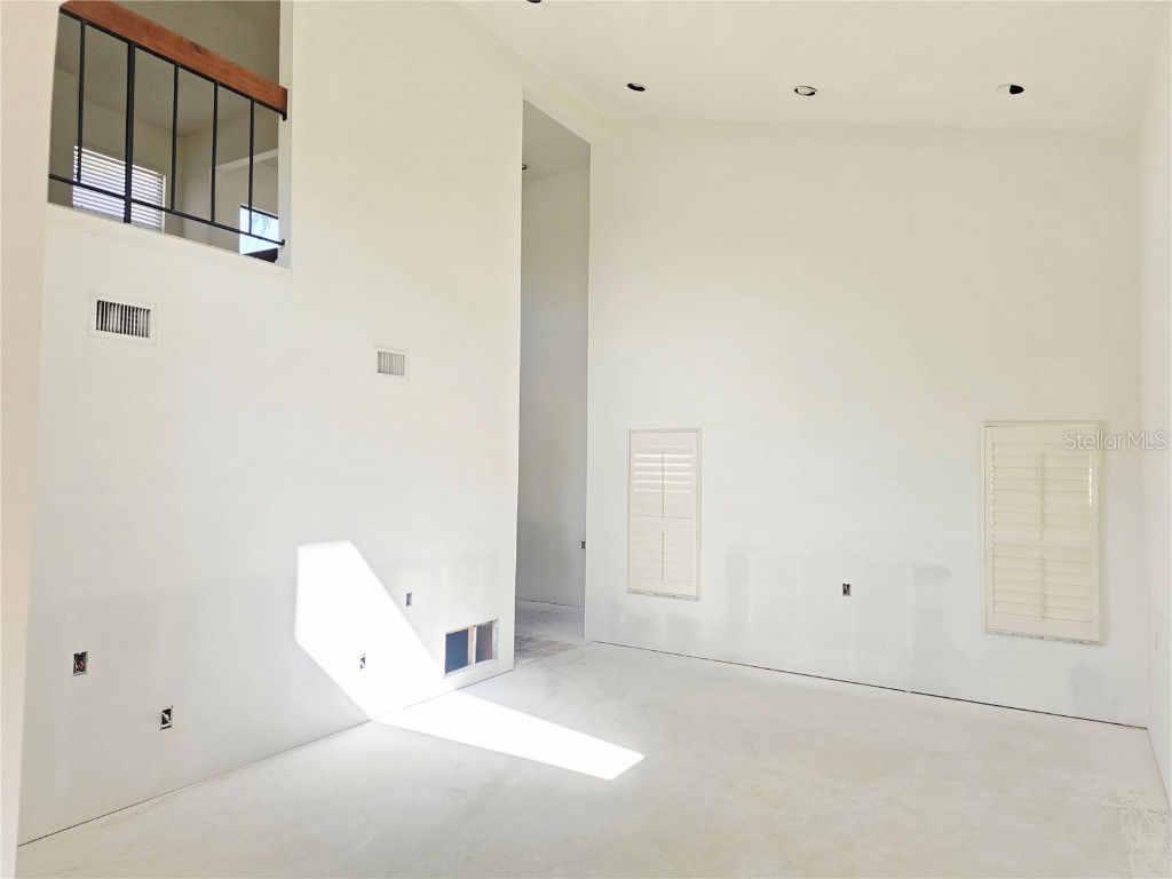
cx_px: 586
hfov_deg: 73.9
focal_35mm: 23
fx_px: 779
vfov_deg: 58.9
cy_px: 440
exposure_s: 1/182
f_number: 1.7
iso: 64
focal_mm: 6.3
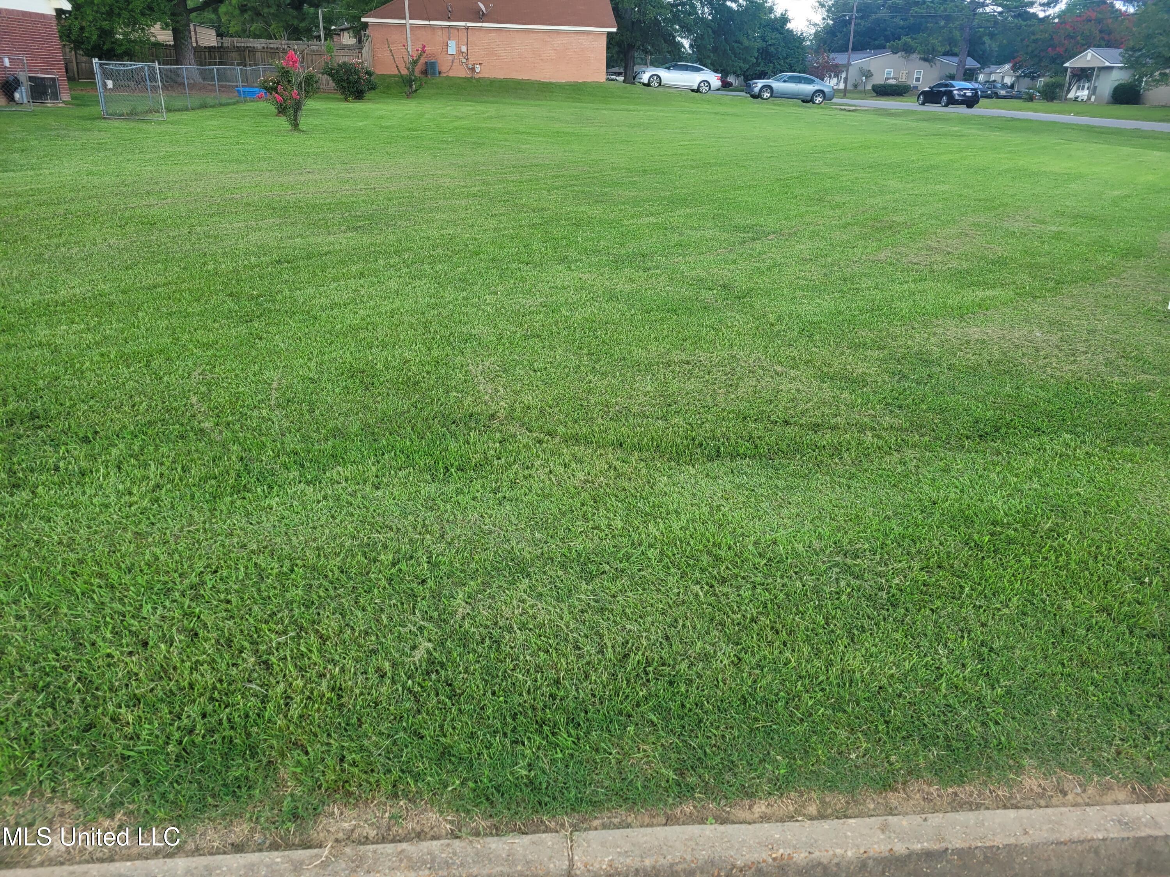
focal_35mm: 26
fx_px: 879
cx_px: 585
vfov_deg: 53.1
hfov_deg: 67.3
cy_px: 438
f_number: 1.8
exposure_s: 1/359
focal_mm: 5.4
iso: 40
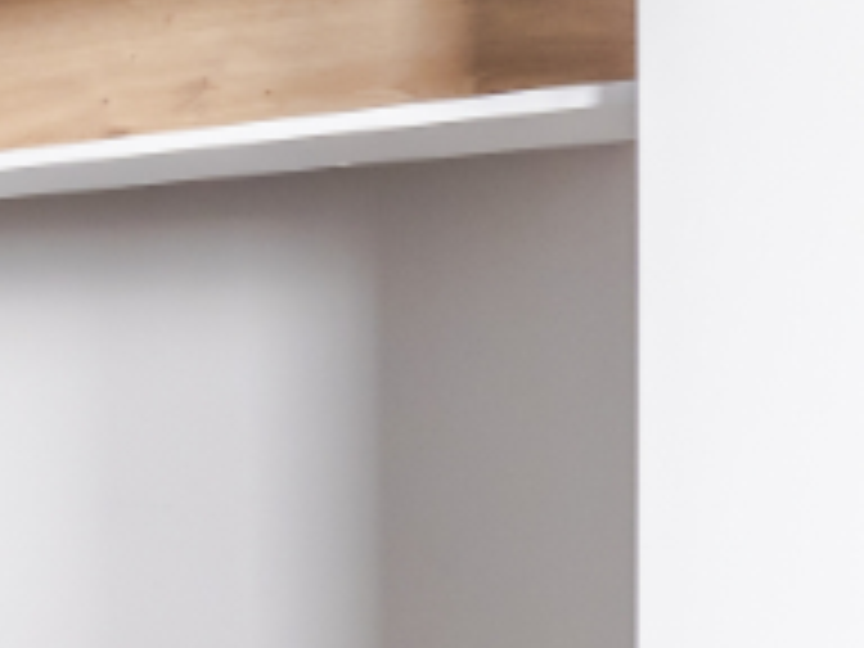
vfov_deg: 20.0
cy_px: 472
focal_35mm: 73
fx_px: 1822
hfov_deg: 20.6
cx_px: -598
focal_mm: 7
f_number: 4
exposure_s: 1/20
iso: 400
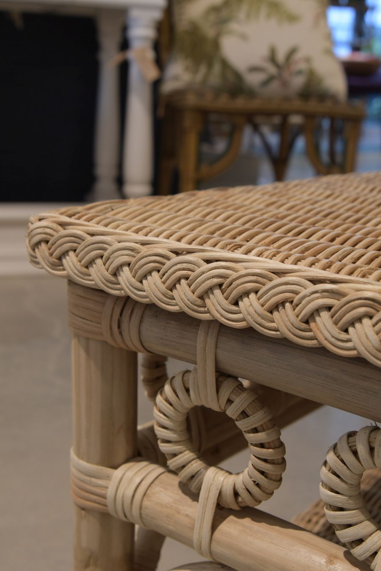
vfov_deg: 38.2
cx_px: 190
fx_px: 825
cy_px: 286
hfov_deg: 26.0
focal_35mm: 52
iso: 640
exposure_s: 1/60
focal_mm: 35
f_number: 9
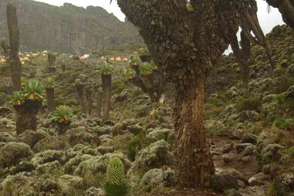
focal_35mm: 102
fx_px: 831
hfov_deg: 19.9
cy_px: 73
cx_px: 63
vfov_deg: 13.4
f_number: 5.6
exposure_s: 1/90
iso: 100
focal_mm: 43
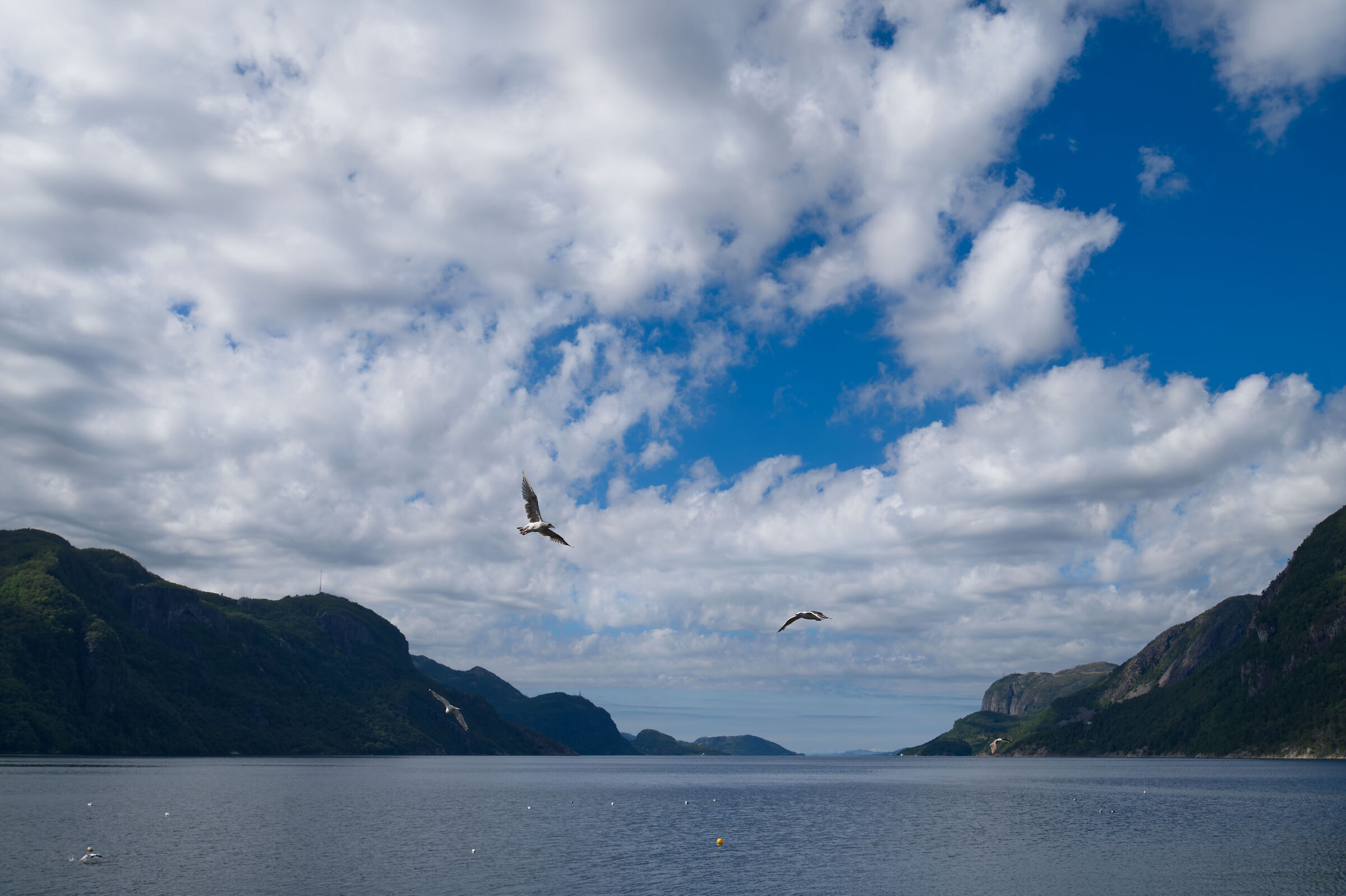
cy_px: 448
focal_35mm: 32
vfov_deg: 41.1
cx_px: 673
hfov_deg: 58.7
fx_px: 1196
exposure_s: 1/1000
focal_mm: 32
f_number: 6.3
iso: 100
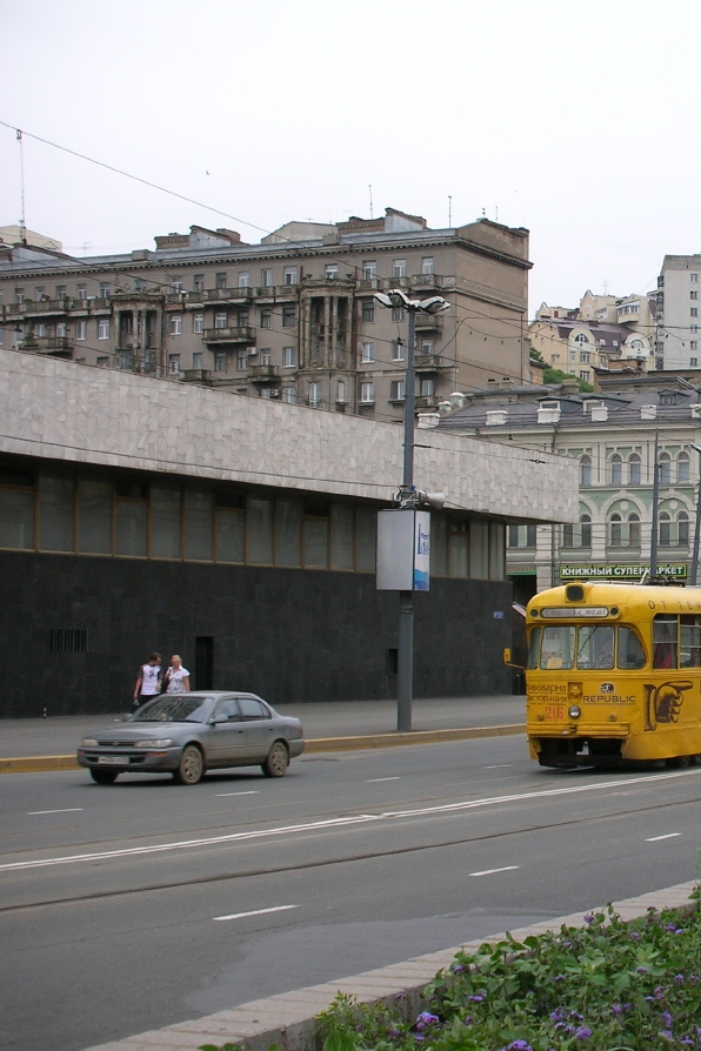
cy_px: 523
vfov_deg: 27.3
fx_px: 2161
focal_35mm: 74
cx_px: 679
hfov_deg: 18.0
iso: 50
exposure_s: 1/135
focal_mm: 8.8
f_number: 3.7
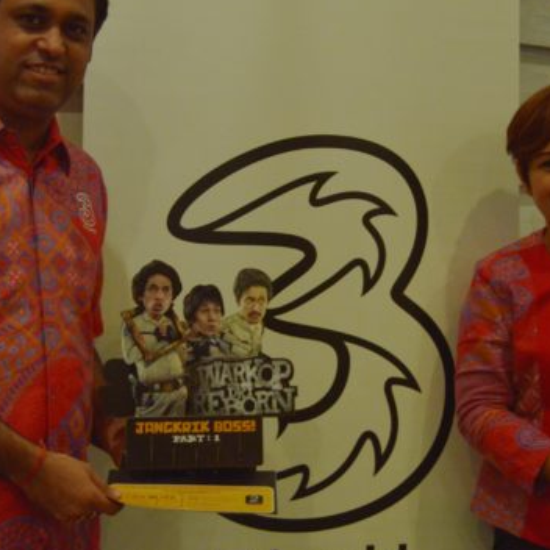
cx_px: 295
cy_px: 177
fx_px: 1456
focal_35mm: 81
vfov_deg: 21.3
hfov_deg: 21.4
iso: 400
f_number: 6.3
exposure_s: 1/25
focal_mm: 28
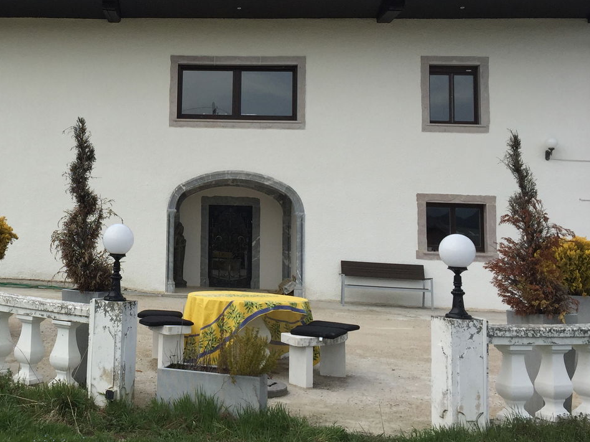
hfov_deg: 37.5
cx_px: 117
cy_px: 143
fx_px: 835
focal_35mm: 49
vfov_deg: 29.4
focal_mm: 4.15
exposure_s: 1/2326
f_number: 2.2
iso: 32
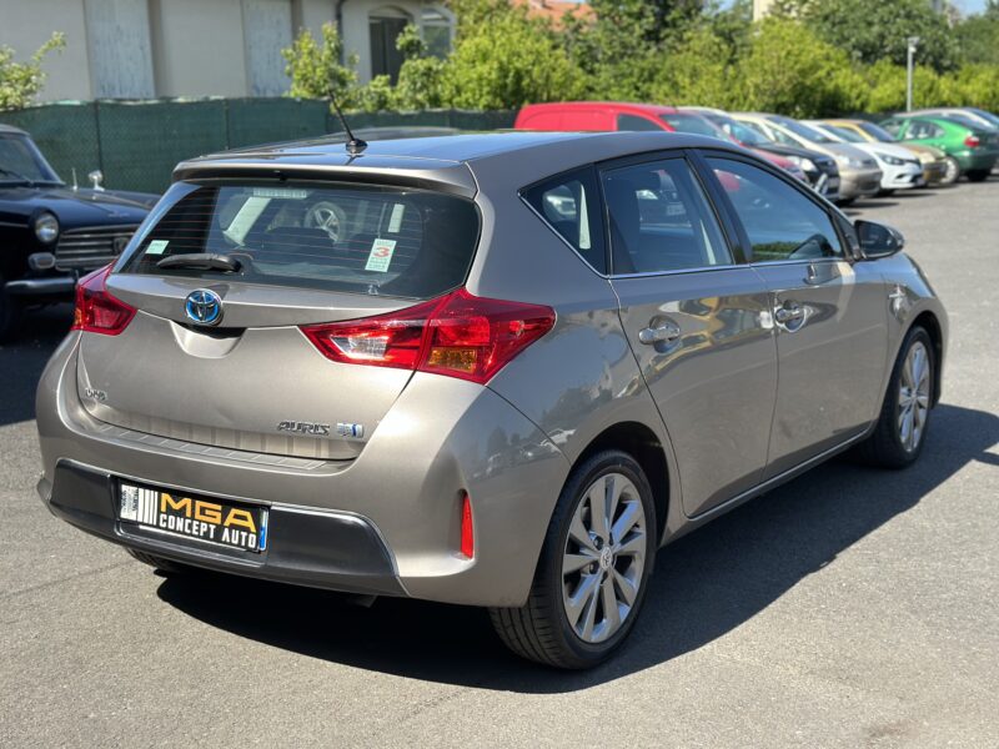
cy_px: 374
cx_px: 500
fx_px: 1385
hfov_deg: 39.7
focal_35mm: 48
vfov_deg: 30.3
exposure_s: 1/2203
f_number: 1.78
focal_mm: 6.86
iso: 80
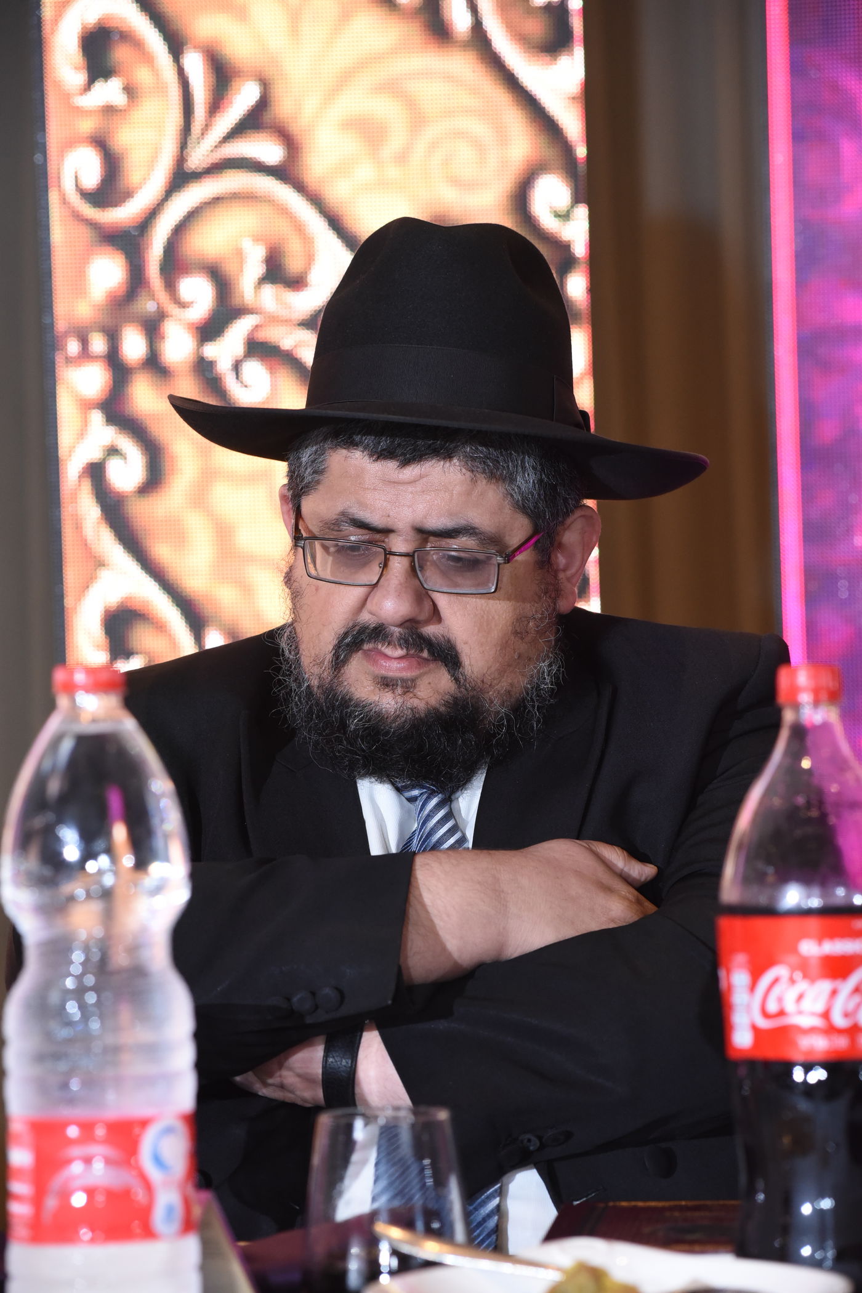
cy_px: 646
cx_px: 431
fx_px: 4310
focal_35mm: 120
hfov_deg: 11.4
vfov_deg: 17.1
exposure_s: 1/200
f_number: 6.3
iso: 3200
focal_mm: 120
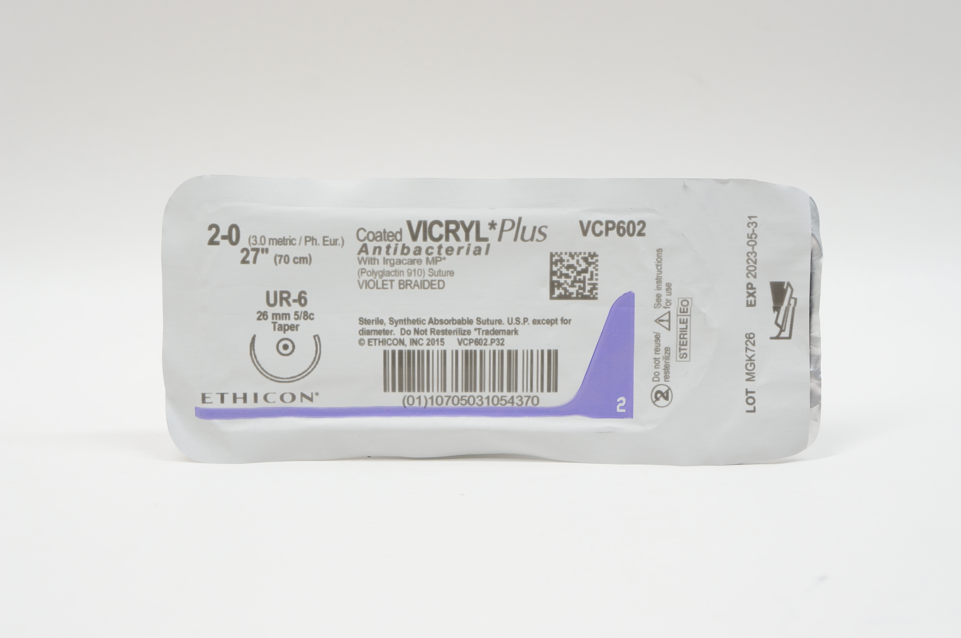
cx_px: 480
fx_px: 1560
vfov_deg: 23.1
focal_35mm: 58
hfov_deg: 34.2
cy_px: 319
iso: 400
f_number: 7.1
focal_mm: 39
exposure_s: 1/40
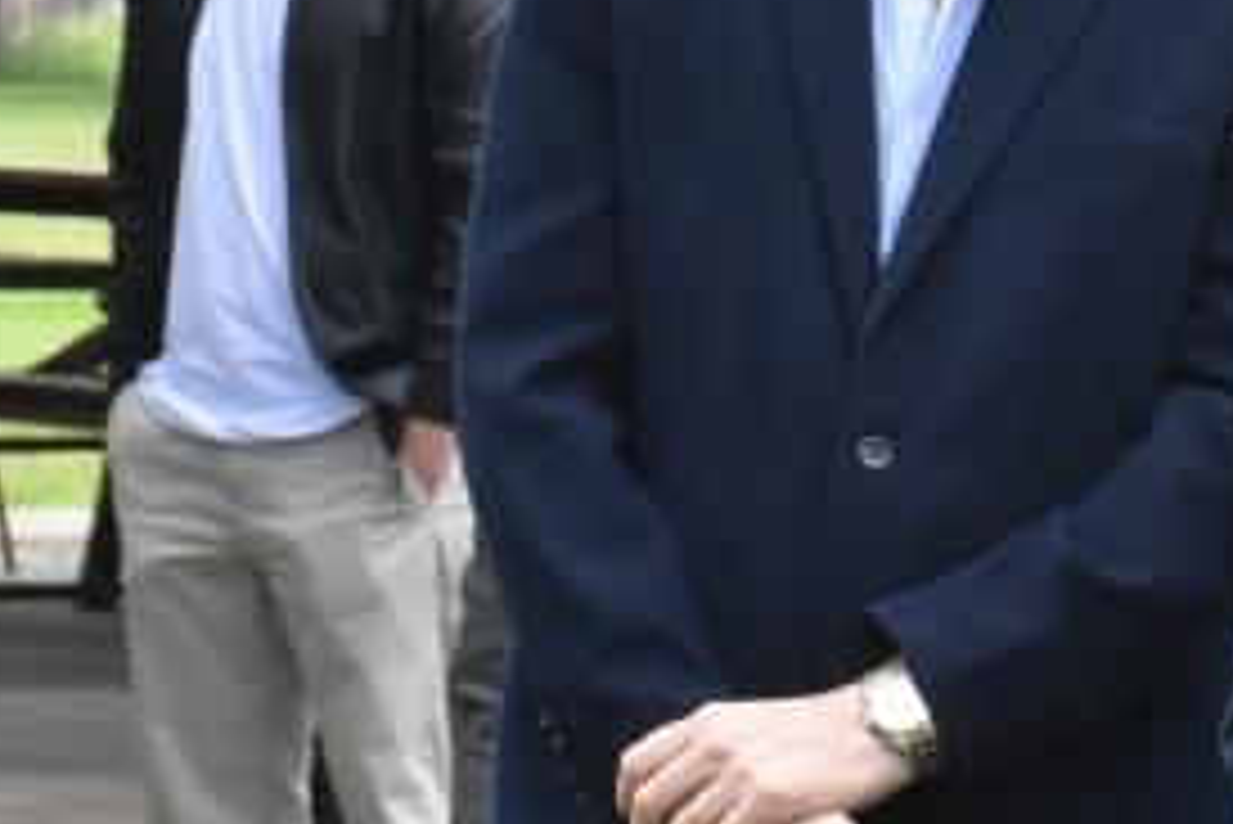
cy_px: 457
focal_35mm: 347
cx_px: 2196
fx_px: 11890
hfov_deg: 5.8
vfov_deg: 4.0
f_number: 11
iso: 1600
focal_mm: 62
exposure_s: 1/500
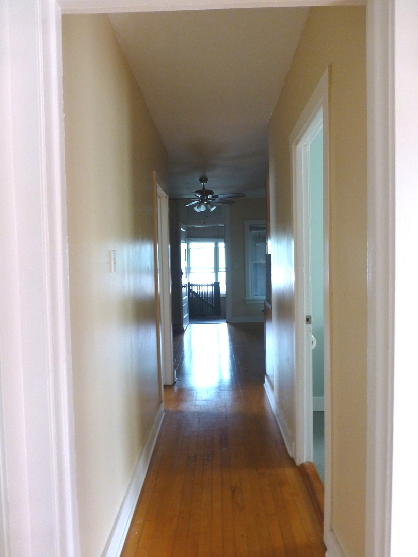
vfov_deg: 71.6
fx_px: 386
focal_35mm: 24
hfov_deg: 56.8
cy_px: 278
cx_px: 209
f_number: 3.3
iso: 320
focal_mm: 4.3
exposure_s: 1/60
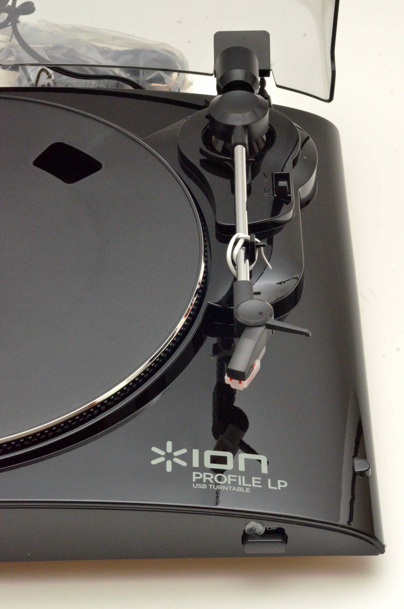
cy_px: 304
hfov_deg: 13.8
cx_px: 202
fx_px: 1674
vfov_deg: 20.7
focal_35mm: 99
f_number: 22
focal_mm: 66
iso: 4000
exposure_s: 1/200
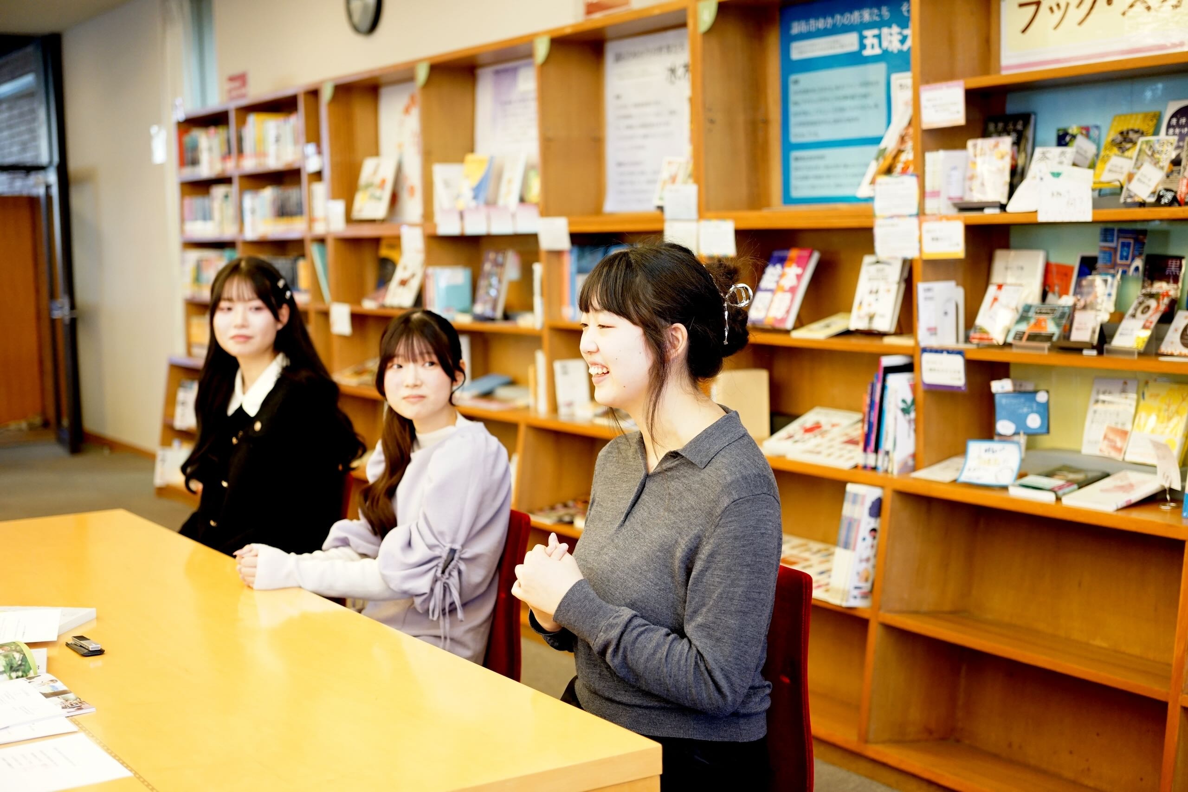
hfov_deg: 39.6
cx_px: 594
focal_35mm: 50
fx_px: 1650
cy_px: 396
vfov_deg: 27.0
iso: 1600
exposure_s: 1/160
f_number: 2.5
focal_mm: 50
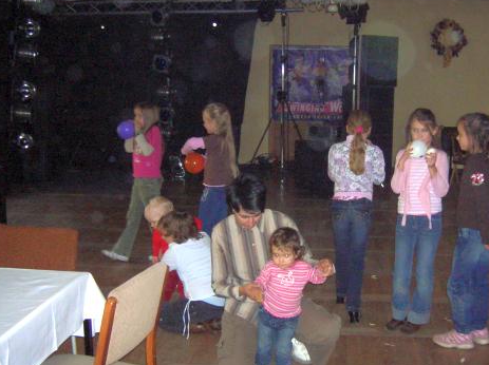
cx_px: 312
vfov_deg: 30.8
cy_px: 201
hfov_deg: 40.1
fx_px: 663
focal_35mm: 47
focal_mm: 5.7
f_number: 2.9
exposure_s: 1/60.1
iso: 200
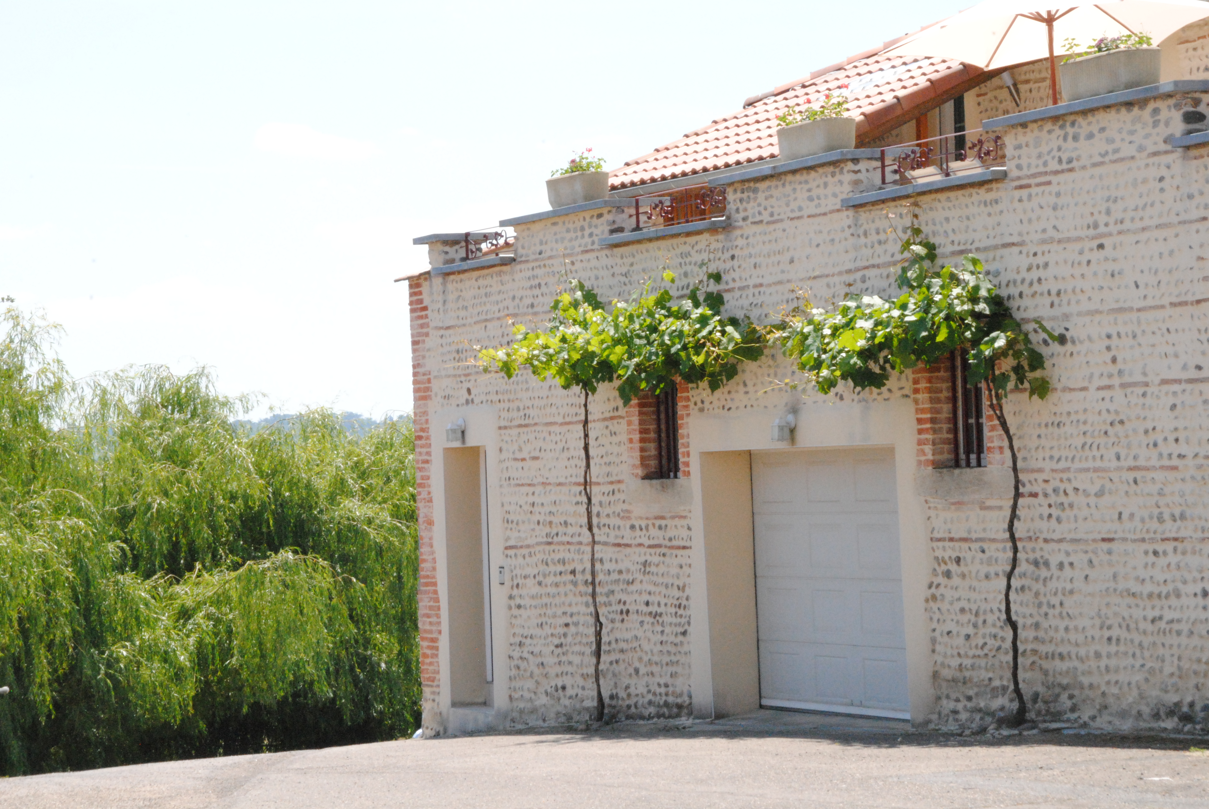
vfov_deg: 13.5
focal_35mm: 102
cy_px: 404
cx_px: 604
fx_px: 3430
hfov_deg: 20.0
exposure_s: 1/200
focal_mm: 68
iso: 1600
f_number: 36
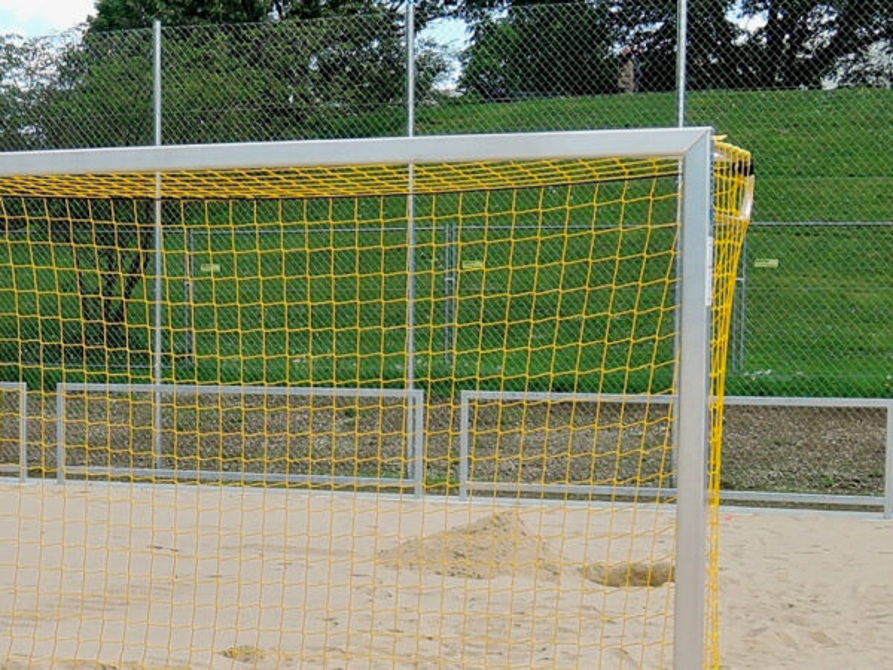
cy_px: 335
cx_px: 446
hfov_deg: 71.6
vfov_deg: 56.8
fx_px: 619
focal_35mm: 24
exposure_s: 1/1250
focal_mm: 5.1
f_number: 2.8
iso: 80
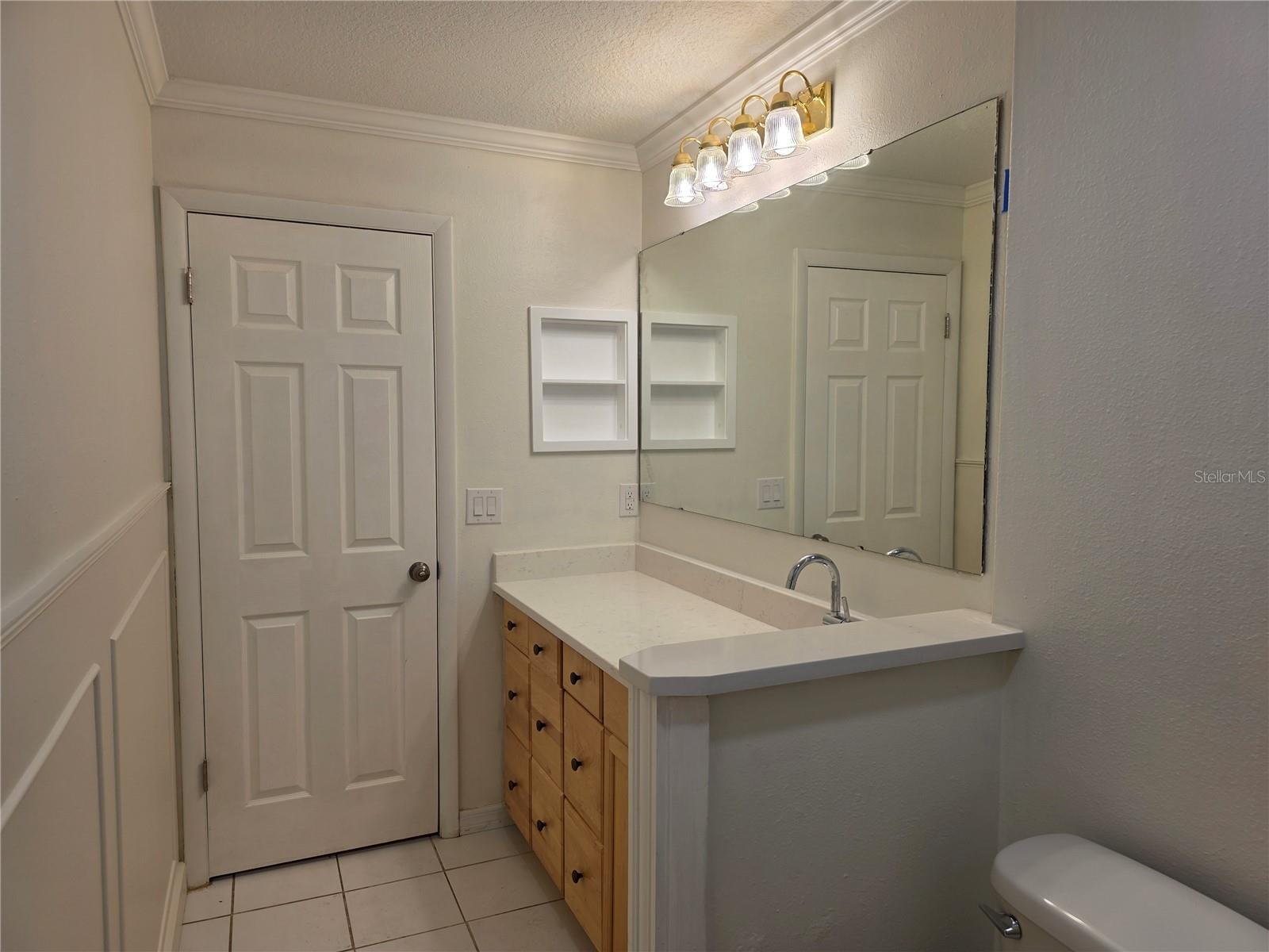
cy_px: 476
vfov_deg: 58.9
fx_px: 843
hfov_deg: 73.9
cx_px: 634
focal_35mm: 23
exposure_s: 1/120
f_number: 1.7
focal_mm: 6.3
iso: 32
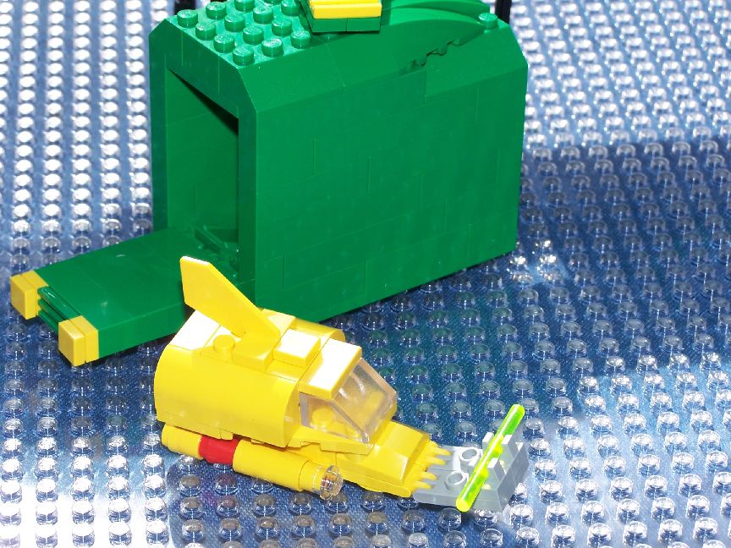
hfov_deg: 16.8
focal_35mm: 117
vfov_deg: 12.7
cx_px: 366
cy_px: 274
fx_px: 2471
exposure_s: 1/800
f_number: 4.5
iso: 80
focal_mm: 19.4
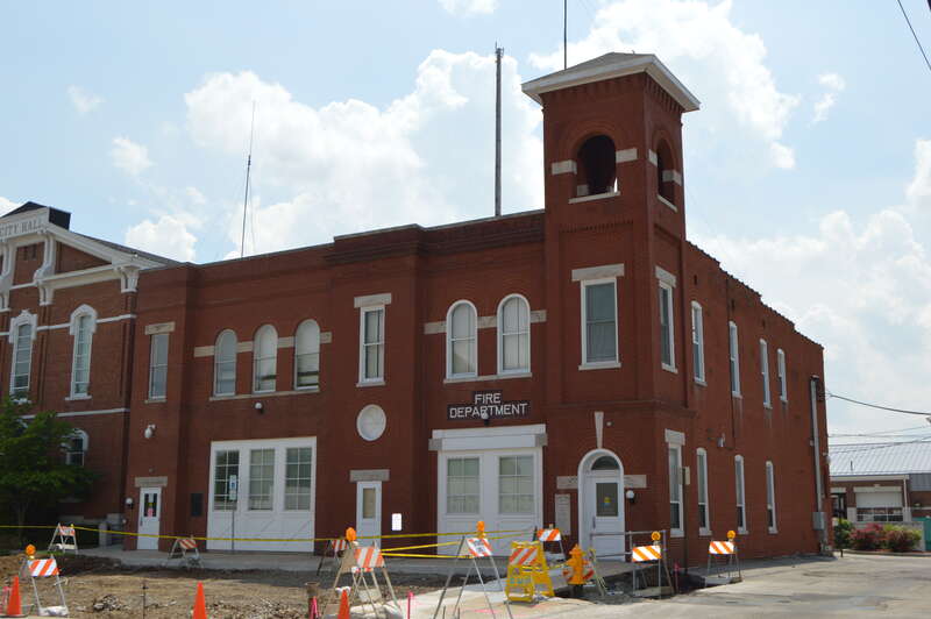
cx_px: 466
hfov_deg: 49.6
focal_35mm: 39
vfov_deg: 34.2
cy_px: 310
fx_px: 1008
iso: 100
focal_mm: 26
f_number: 13
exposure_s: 1/200
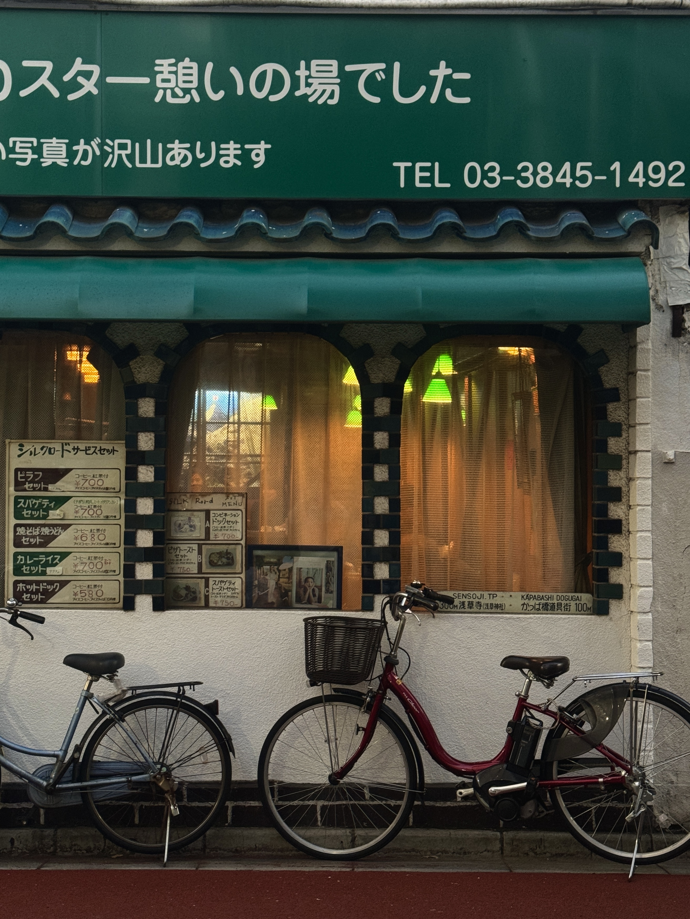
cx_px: 345
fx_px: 1276
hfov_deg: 30.3
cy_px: 460
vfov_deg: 39.7
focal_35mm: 48
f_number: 1.78
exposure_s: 1/33
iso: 250
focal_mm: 6.86
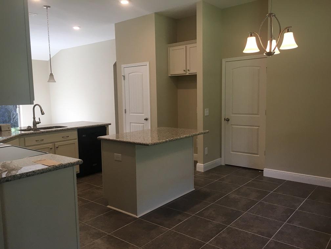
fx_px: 277
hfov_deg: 61.7
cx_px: 166
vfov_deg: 48.2
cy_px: 124
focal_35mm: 29
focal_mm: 4.15
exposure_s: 1/40
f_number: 2.2
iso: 25
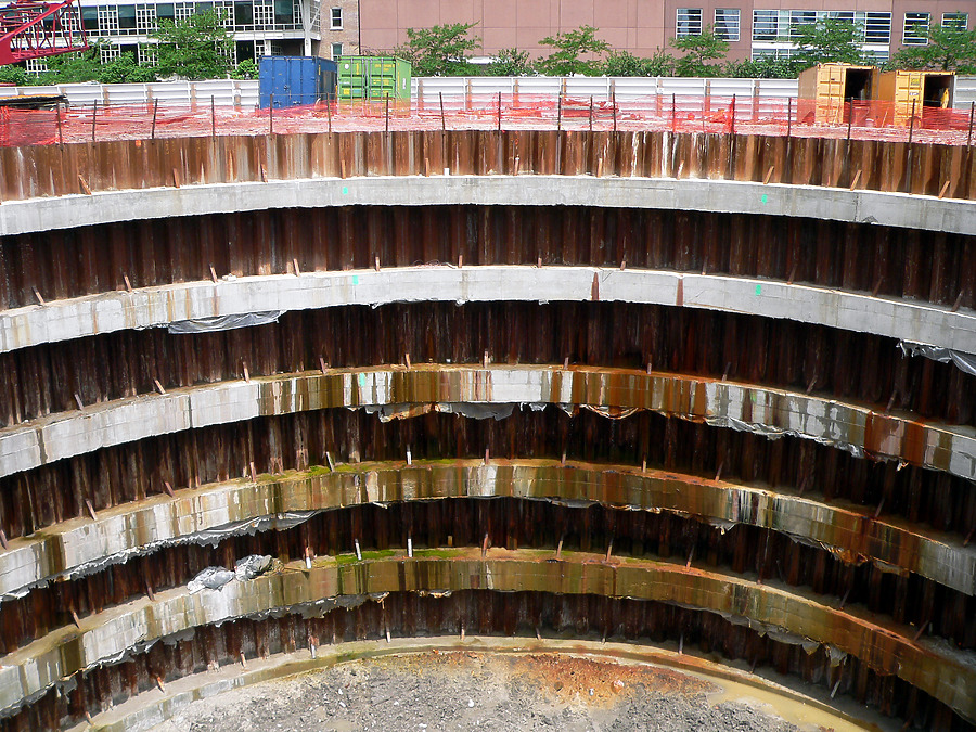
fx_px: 1015
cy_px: 366
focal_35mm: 36
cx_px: 488
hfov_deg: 51.4
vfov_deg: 39.7
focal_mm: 6
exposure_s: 1/500
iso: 80
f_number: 3.3
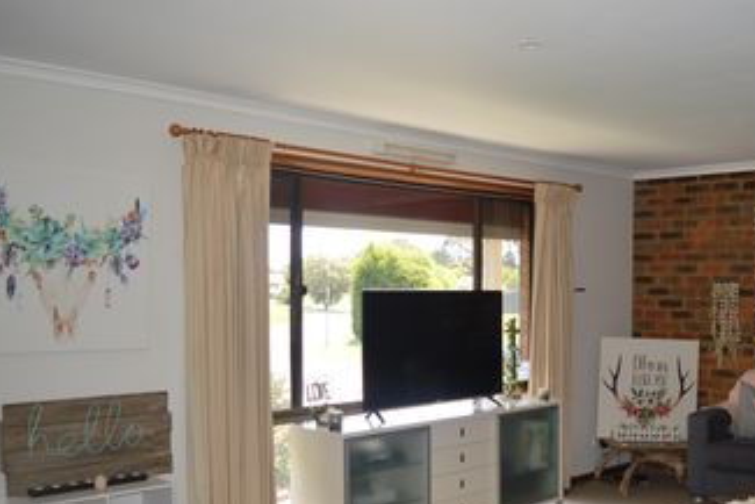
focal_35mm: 39
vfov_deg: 34.0
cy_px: 324
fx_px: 818
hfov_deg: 48.5
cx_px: 518
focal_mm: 18
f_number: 4
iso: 125
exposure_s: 1/125
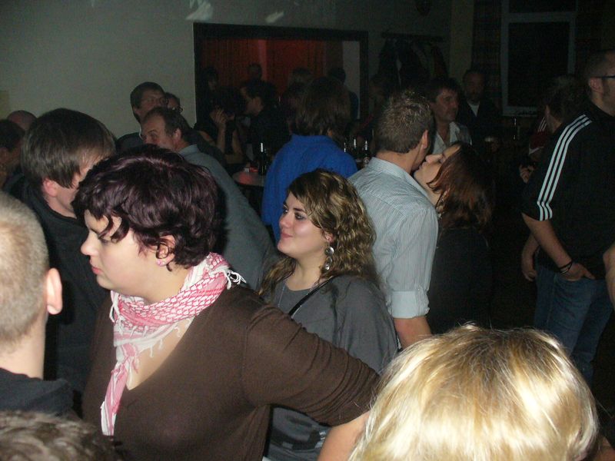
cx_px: 308
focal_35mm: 37
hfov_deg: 50.1
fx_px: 657
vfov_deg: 38.7
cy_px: 230
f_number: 2.8
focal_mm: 6.1
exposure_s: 1/60
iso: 400
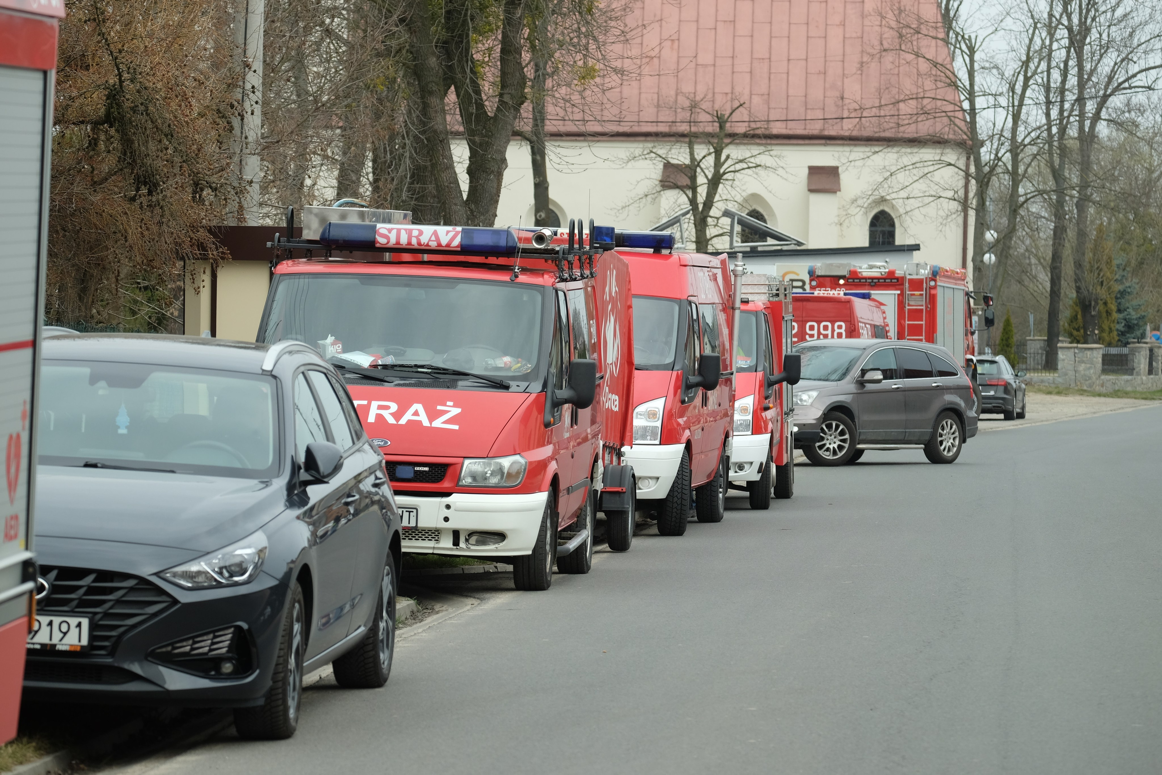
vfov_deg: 9.1
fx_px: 4842
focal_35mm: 150
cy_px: 388
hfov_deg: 13.7
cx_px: 581
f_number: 5.6
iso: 200
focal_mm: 100
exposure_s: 1/300
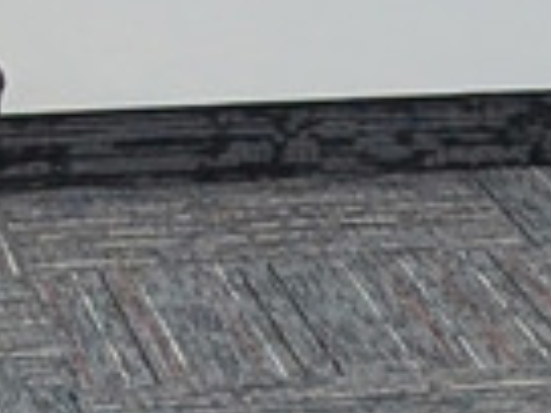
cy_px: -413
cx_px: 709
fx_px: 4584
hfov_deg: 6.8
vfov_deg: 5.1
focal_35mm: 288
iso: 332
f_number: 1.68
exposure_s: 1/318
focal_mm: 6.9
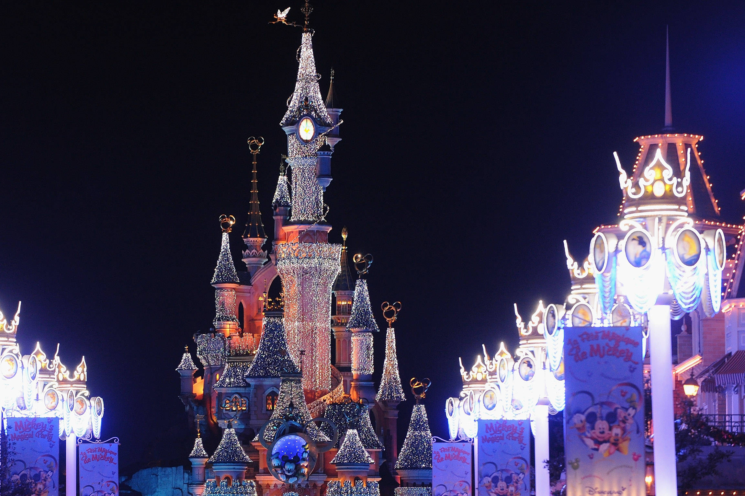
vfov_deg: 8.4
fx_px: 3371
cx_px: 270
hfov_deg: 12.6
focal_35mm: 163
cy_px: 298
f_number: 4.5
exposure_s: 1/60
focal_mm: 125
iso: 2000
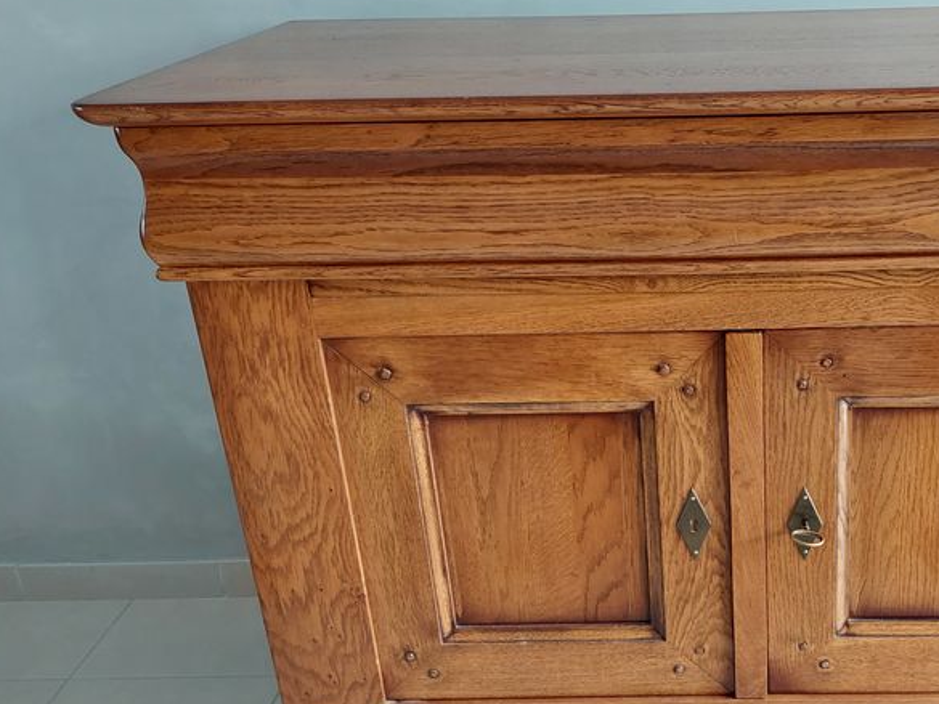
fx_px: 1112
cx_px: 732
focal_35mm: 41
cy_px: 398
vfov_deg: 35.1
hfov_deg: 43.9
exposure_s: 1/50
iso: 200
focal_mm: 5.23
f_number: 1.8
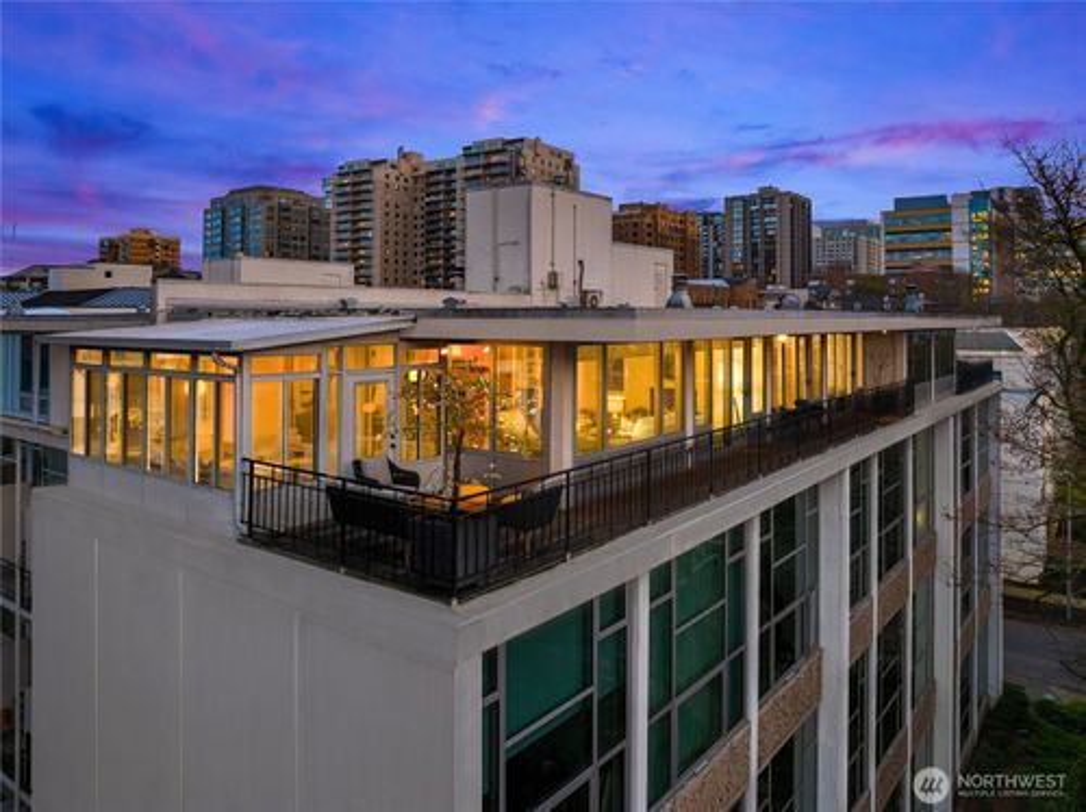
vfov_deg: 56.7
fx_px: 752
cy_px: 406
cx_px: 543
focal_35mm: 24
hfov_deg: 71.6
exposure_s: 1/25
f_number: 2.8
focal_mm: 12.29
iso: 160
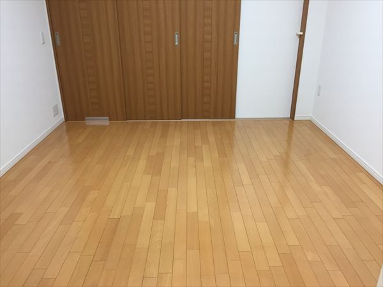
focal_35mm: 29
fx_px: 321
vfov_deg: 48.2
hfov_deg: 61.7
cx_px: 192
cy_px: 144
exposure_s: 1/33
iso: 64
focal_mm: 4.15
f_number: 2.2
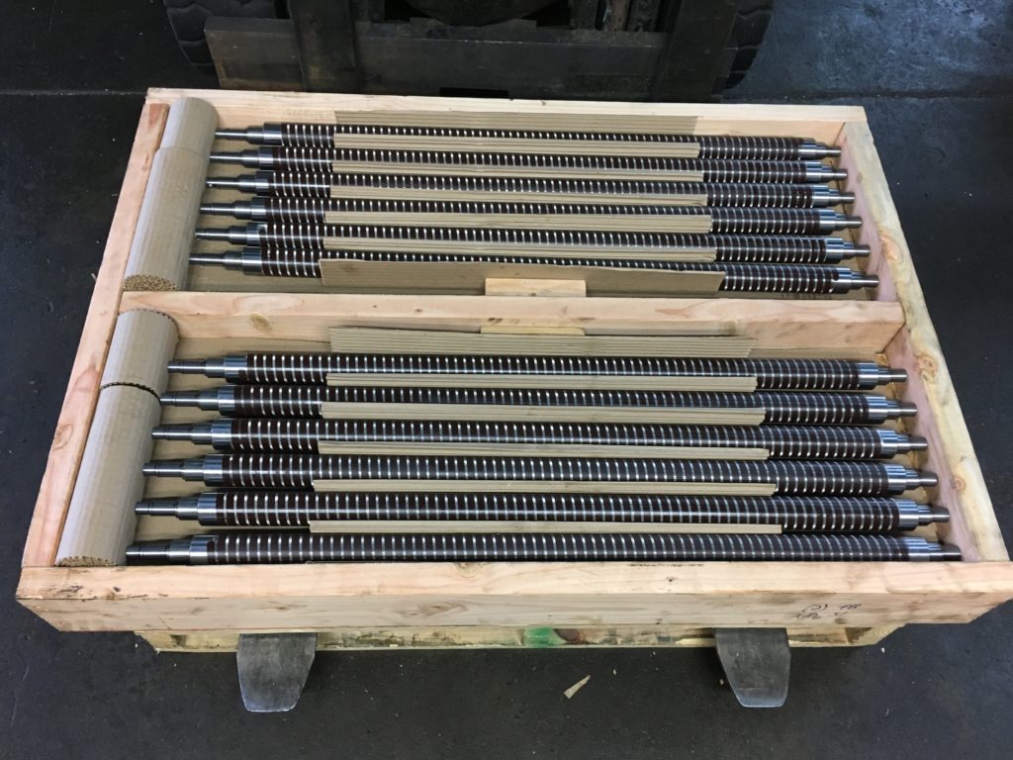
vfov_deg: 48.2
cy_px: 380
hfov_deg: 61.7
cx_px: 506
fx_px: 849
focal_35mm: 29
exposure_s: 1/30
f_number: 2.2
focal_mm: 4.15
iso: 125
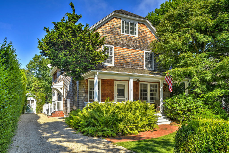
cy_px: 76
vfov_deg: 37.9
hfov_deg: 54.4
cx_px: 114
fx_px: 223
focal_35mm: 35
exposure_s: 1/80
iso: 200
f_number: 2.8
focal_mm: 35
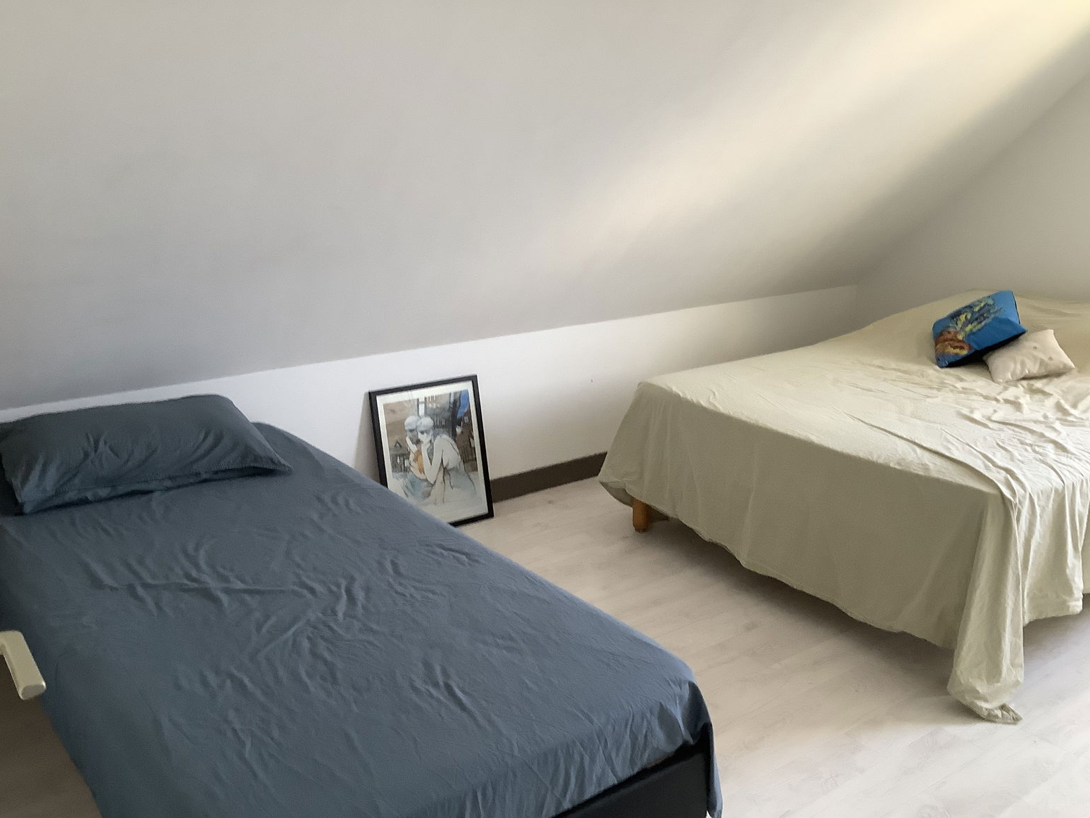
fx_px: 1008
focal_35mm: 32
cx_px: 553
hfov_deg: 56.8
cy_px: 419
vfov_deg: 44.2
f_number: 2.4
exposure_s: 1/60
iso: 160
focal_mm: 3.3
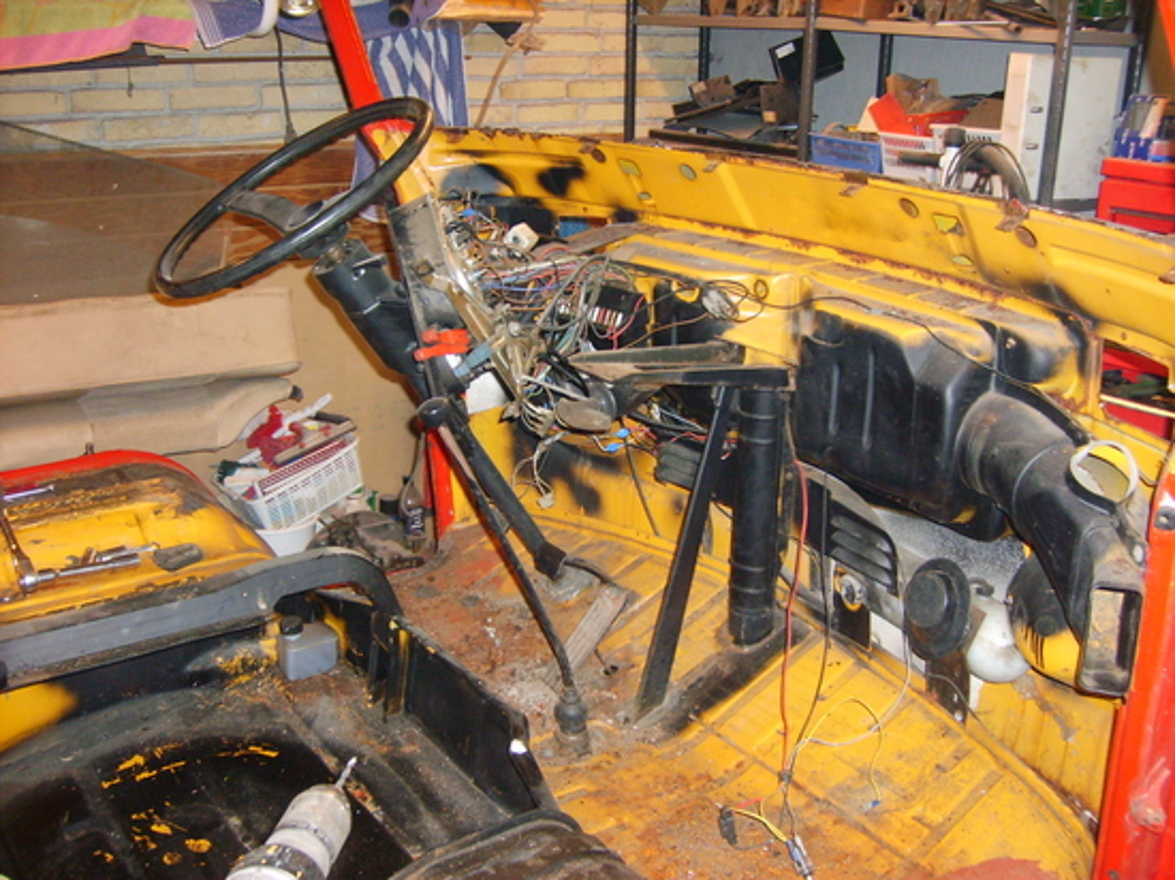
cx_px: 588
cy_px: 440
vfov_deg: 40.7
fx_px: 1188
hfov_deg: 52.6
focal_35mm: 35
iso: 245
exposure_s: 1/30
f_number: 2.8
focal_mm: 5.8
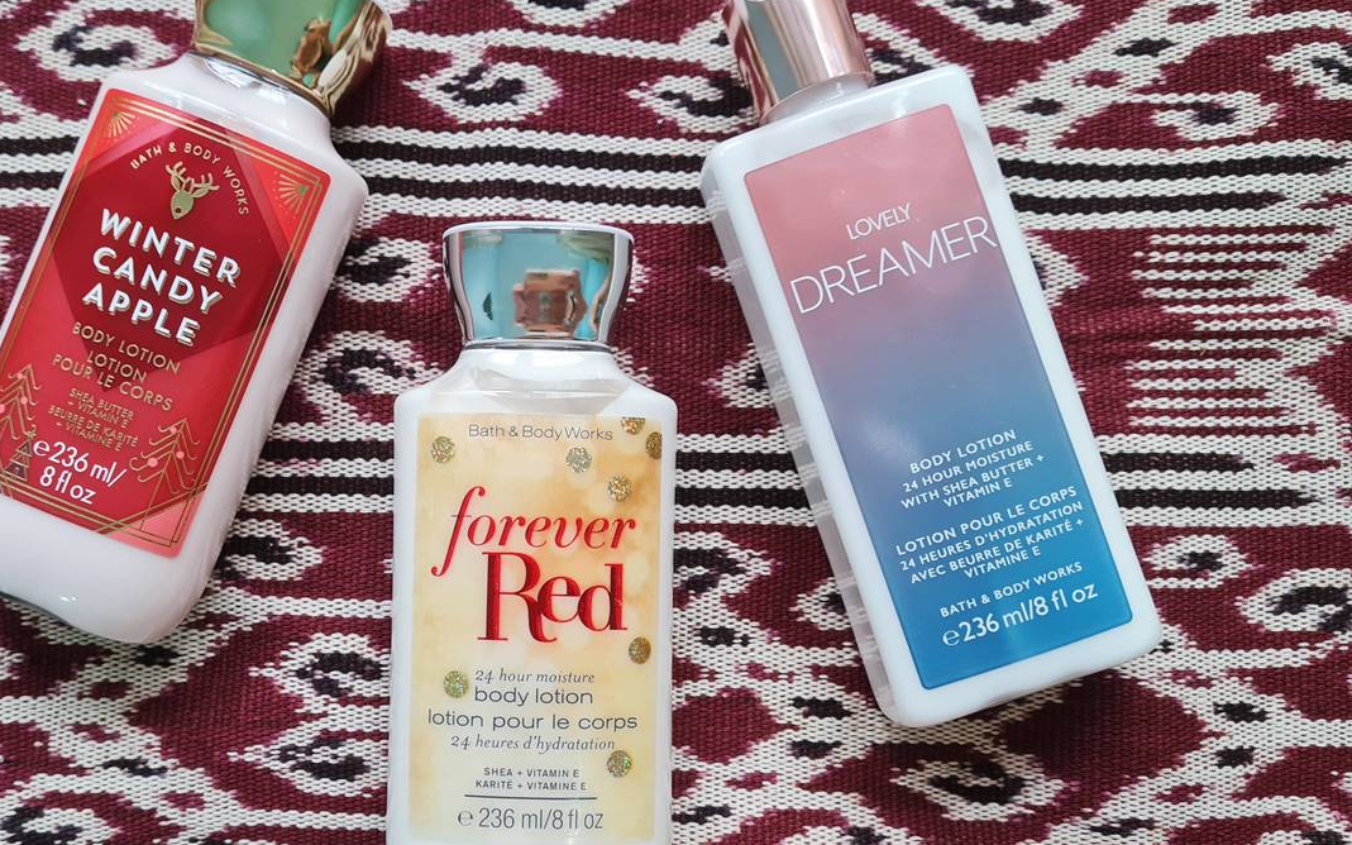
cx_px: 544
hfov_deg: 57.7
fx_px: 1216
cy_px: 482
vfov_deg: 38.2
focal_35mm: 33
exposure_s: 1/100
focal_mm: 5.4
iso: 320
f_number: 1.8
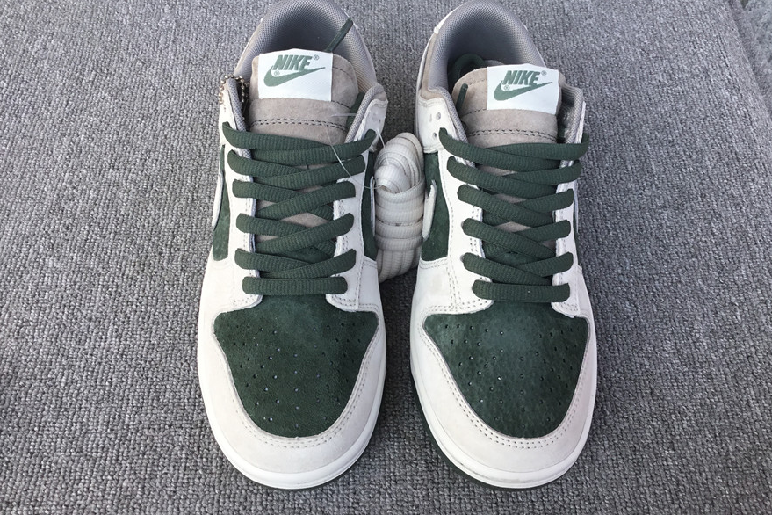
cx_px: 386
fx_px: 708
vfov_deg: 39.9
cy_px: 235
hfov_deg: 57.2
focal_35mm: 33
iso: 25
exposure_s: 1/306
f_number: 2.4
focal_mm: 3.3
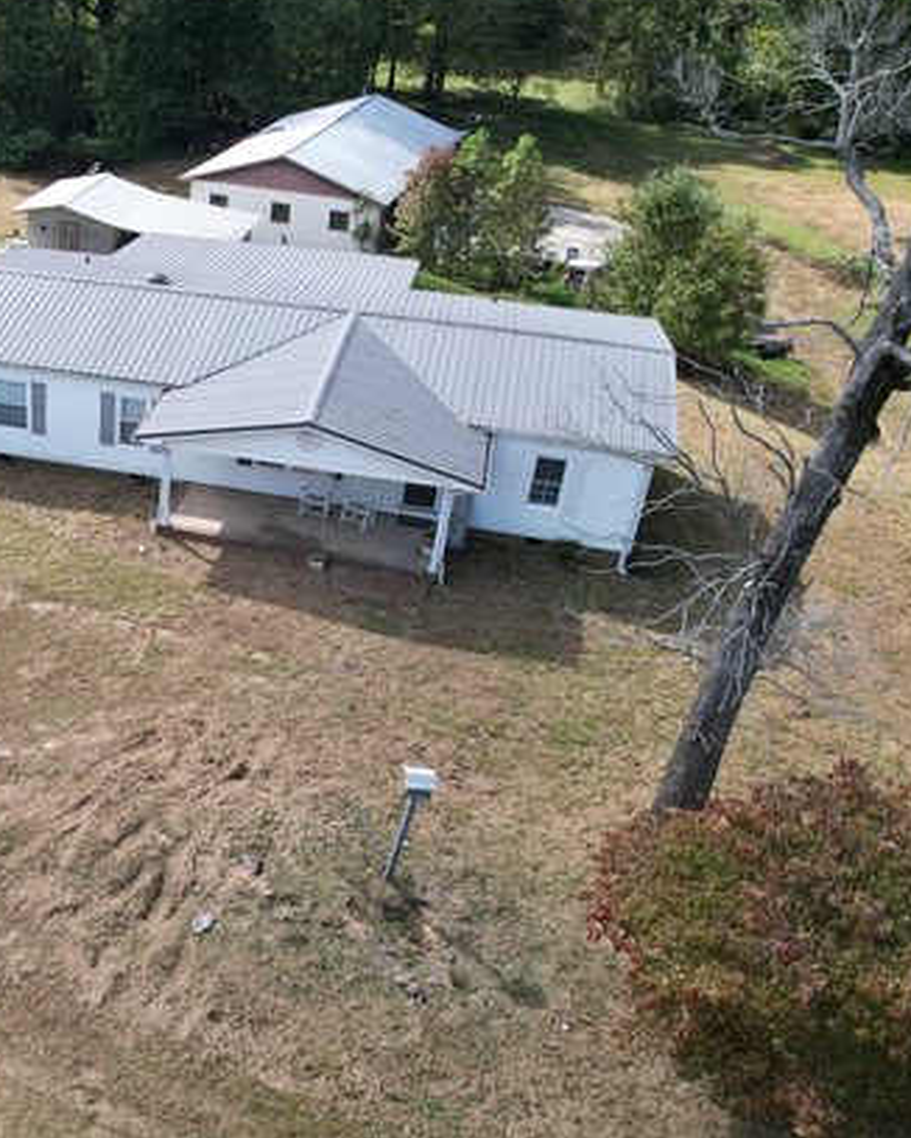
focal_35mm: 36
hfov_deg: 37.9
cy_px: 575
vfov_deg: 50.3
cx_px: 59
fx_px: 1212
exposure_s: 1/640
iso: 100
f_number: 2.8
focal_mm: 8.38
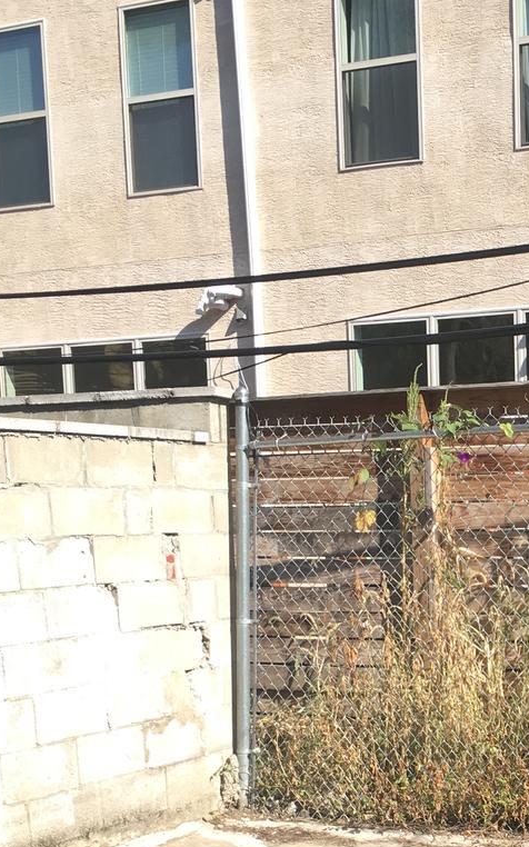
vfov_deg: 32.0
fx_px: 1431
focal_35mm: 62
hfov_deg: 20.0
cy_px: 694
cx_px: 576
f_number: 2.2
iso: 25
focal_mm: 4.15
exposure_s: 1/663
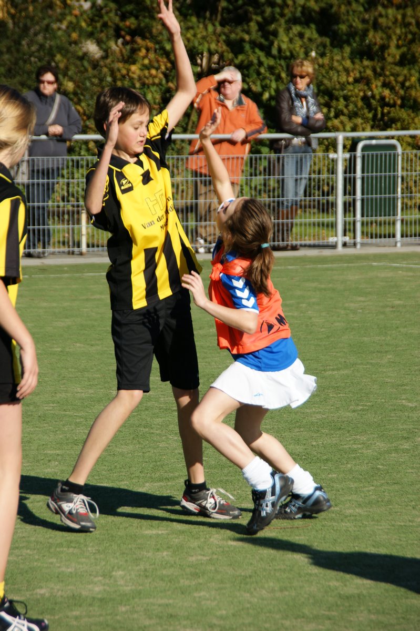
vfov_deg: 9.8
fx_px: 3678
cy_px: 316
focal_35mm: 210
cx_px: 210
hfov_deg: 6.5
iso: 100
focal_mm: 140
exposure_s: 1/400
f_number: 7.1
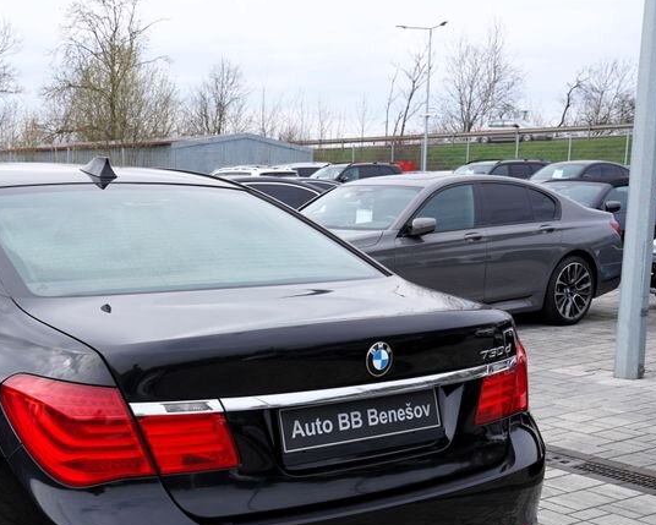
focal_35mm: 52
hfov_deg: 34.9
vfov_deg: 28.7
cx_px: 131
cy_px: 392
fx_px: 1010
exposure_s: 1/160
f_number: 6.3
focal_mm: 29
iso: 100
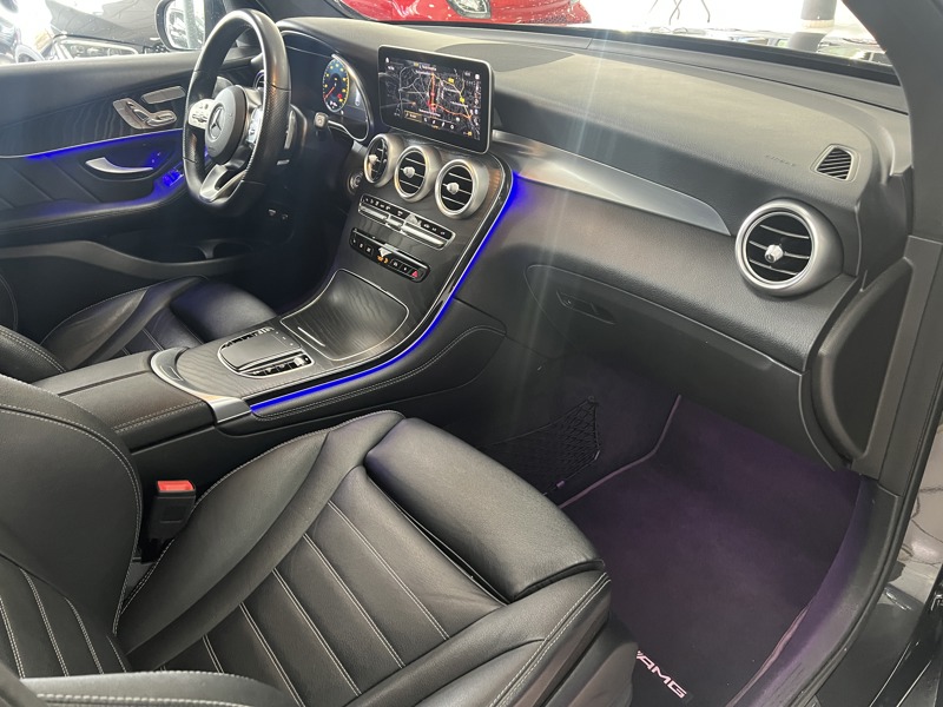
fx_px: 708
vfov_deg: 53.1
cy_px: 354
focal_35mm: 26
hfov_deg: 67.3
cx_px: 472
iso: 500
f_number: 1.5
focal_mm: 5.7
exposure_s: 1/33
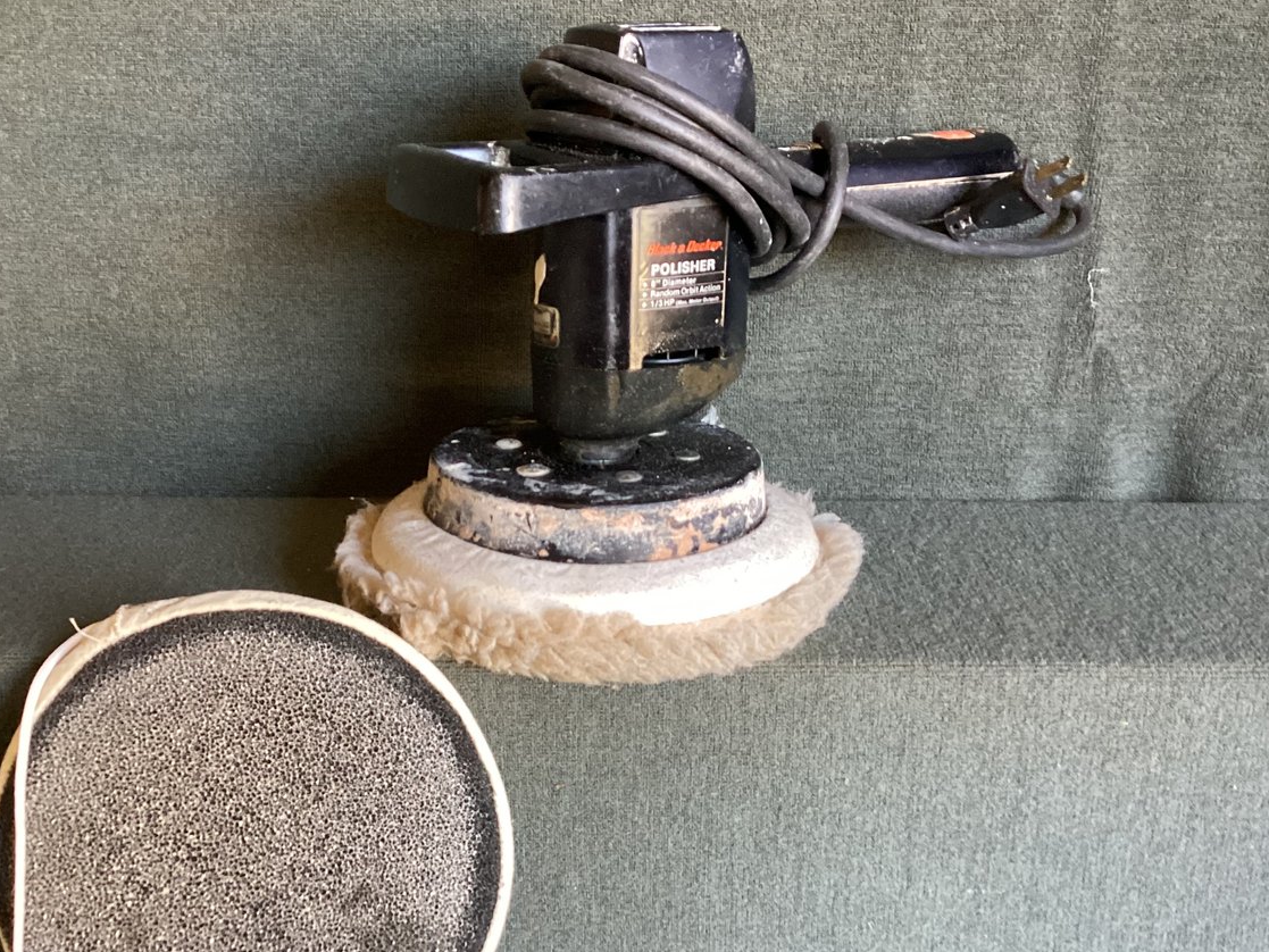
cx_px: 538
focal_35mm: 42
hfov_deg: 44.7
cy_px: 563
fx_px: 1540
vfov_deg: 34.3
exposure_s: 1/60
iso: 400
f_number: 2.4
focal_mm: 3.3
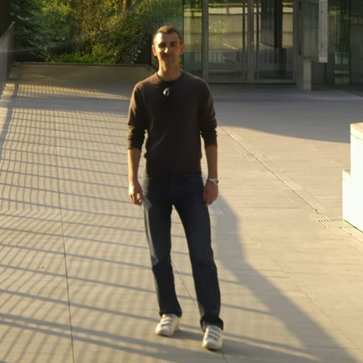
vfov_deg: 15.2
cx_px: 2
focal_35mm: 107
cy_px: -166
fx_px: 1269
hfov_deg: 16.0
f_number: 5.3
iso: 100
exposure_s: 1/125
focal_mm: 24
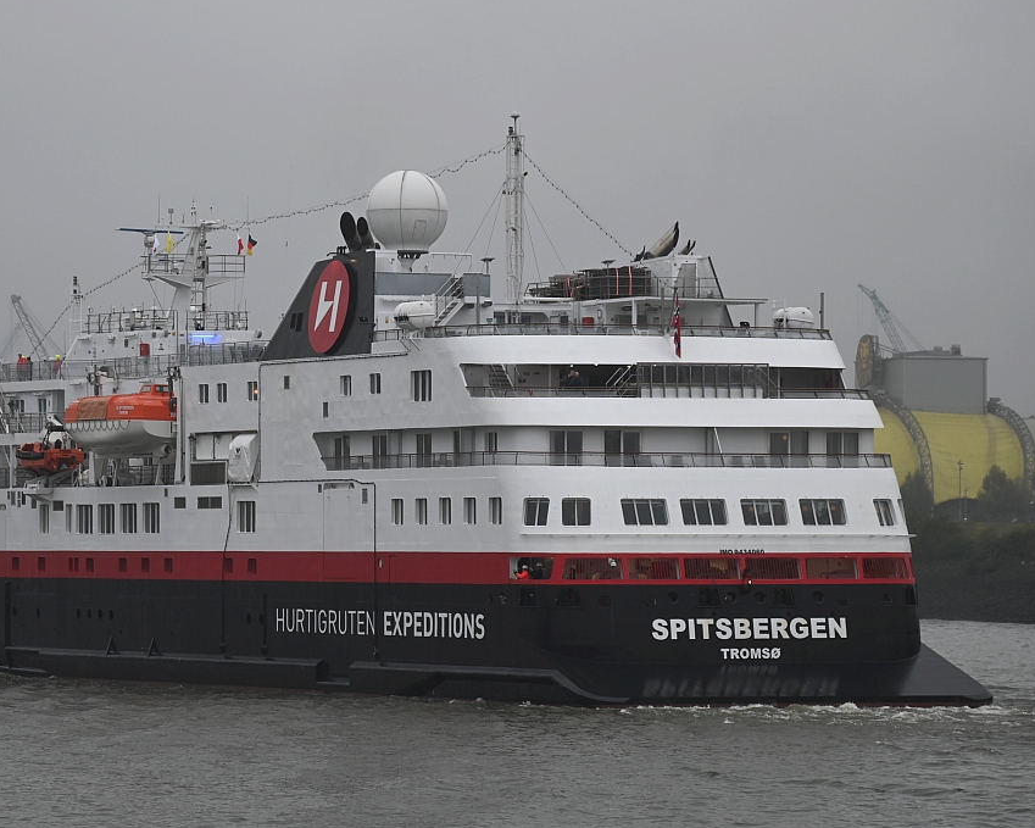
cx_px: 424
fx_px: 4165
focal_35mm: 136
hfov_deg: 14.2
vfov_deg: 11.3
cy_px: 412
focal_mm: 120
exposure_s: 1/500
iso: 200
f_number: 4
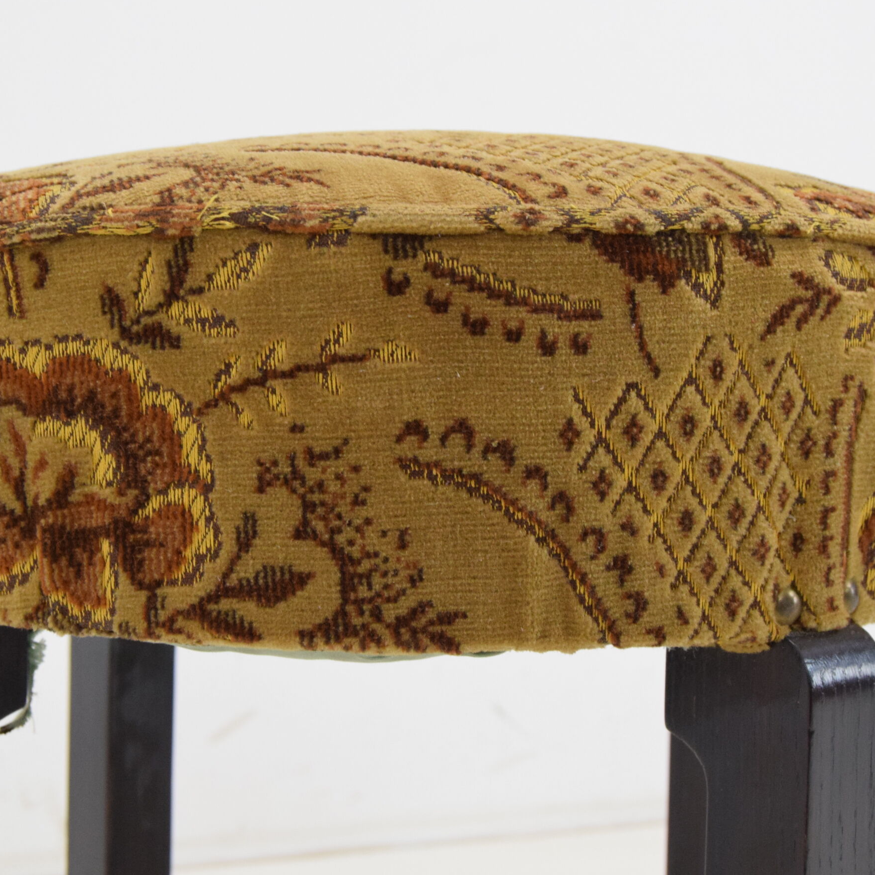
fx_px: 1859
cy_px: 443
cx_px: 406
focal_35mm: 65
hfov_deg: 26.5
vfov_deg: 26.5
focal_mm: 30
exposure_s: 1/160
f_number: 6.3
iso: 1600
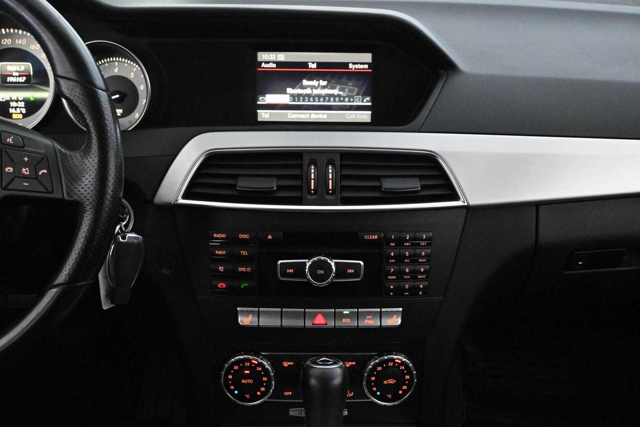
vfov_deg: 30.8
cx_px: 320
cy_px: 214
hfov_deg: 45.0
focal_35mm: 44
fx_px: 773
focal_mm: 29
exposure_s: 1/50
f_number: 4.8
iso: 9000
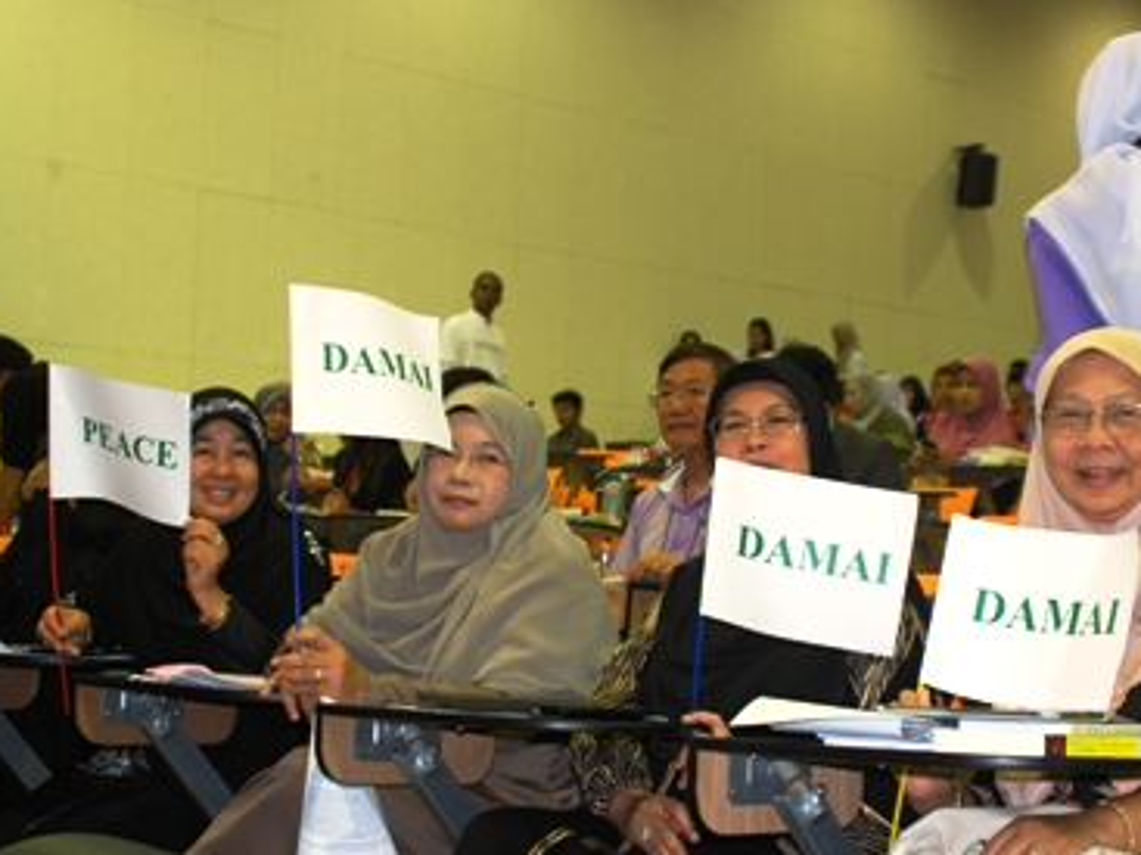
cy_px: 429
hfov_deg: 33.5
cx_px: 620
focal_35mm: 58
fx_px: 1896
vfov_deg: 25.4
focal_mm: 35
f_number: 4
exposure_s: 1/60
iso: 400
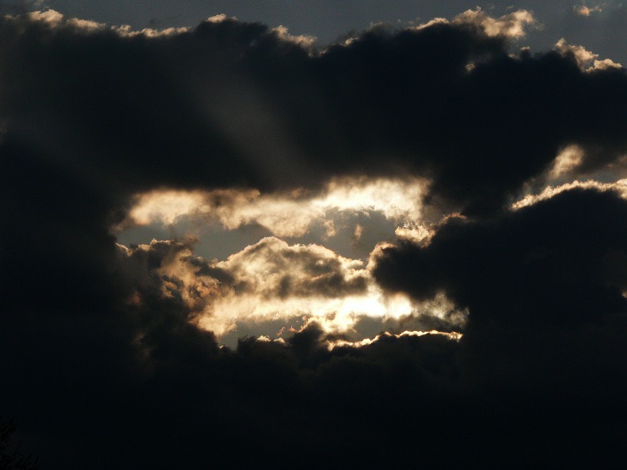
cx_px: 314
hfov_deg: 9.3
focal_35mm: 213
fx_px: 3858
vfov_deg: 7.0
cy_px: 235
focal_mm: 40.4
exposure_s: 1/1600
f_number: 9
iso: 100
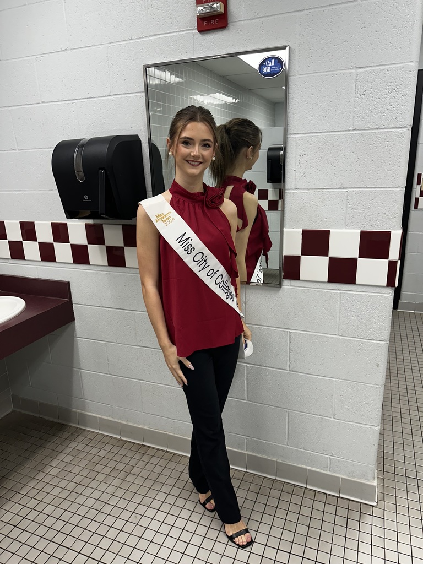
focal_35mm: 24
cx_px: 212
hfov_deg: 56.8
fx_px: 391
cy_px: 282
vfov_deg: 71.6
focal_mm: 6.86
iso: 200
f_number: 1.78
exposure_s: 1/120
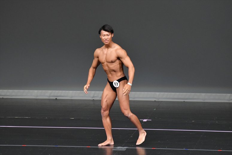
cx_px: 116
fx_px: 2029
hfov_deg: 6.5
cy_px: 78
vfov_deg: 4.4
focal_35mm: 315
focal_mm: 210
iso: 4000
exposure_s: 1/400
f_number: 5.6
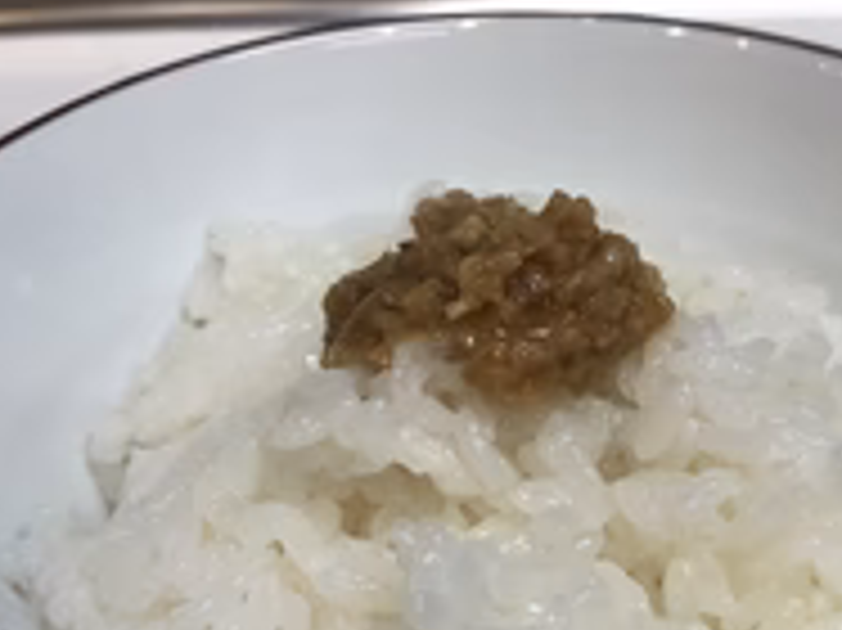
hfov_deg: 32.1
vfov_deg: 24.2
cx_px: 500
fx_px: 1459
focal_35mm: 60
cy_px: 441
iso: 40
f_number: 1.8
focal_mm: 3.99
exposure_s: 1/63
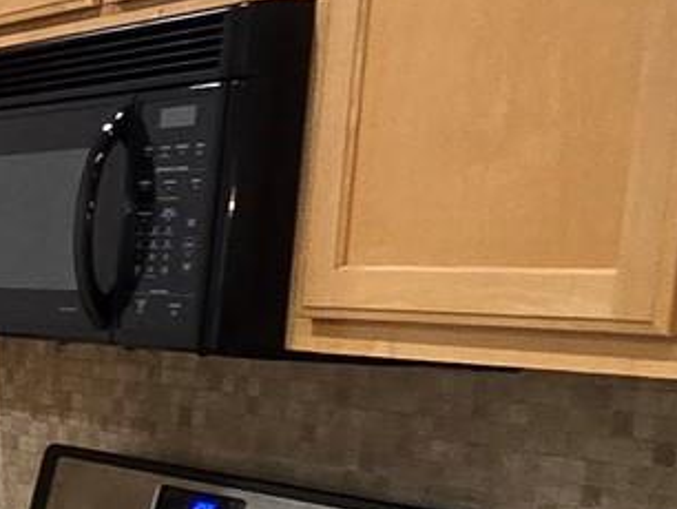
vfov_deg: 16.3
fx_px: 1703
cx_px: -1016
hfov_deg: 14.0
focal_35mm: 87
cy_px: 609
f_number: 2.2
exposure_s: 1/60
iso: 200
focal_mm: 2.2
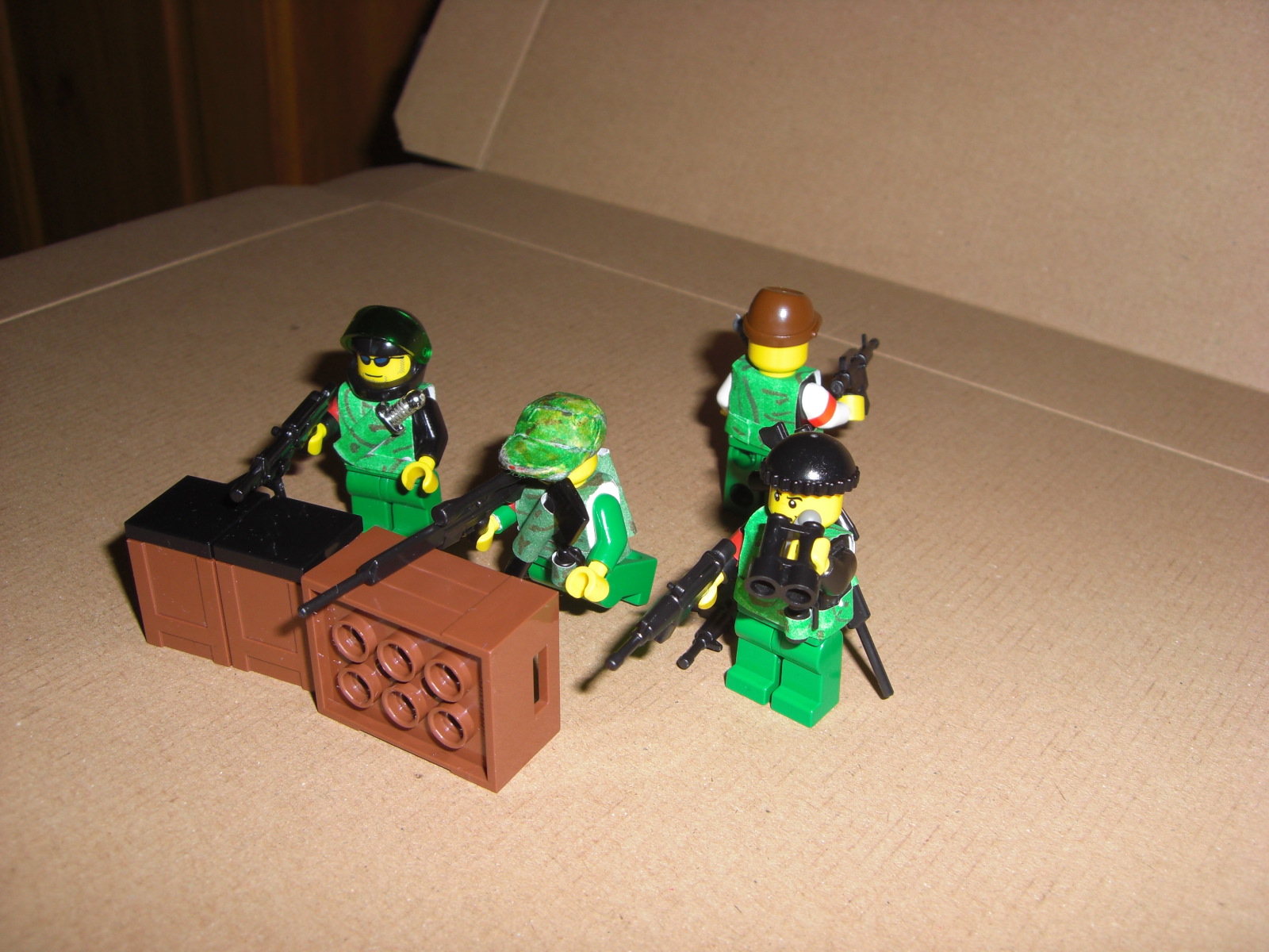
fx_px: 1393
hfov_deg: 49.0
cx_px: 634
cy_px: 476
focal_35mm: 38
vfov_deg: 37.7
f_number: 8
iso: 64
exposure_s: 1/30
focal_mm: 6.2
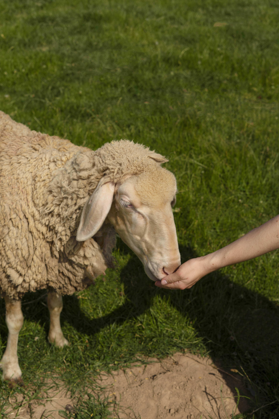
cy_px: 210
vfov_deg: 39.6
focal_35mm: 50
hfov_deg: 27.0
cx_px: 140
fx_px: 581
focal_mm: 50
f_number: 7.1
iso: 125
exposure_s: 1/800
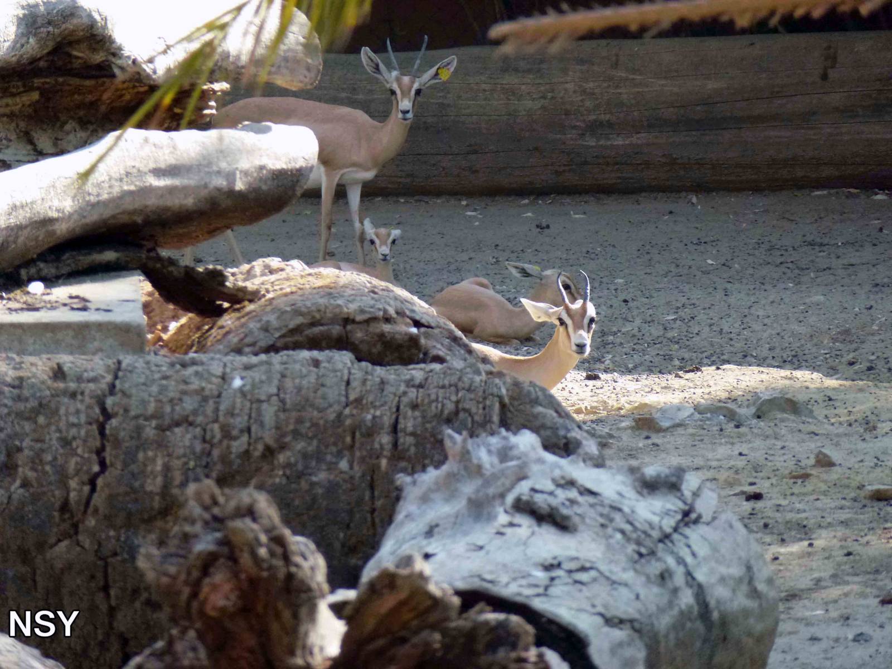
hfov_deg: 5.2
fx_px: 9895
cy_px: 334
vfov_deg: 3.9
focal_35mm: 384
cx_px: 446
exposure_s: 1/250
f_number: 5.9
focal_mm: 68.8
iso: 400
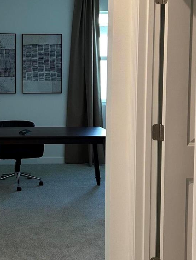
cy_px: 90
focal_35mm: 55
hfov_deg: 26.2
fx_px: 415
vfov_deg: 34.6
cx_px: 45
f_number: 1.5
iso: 125
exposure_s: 1/120
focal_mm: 5.7
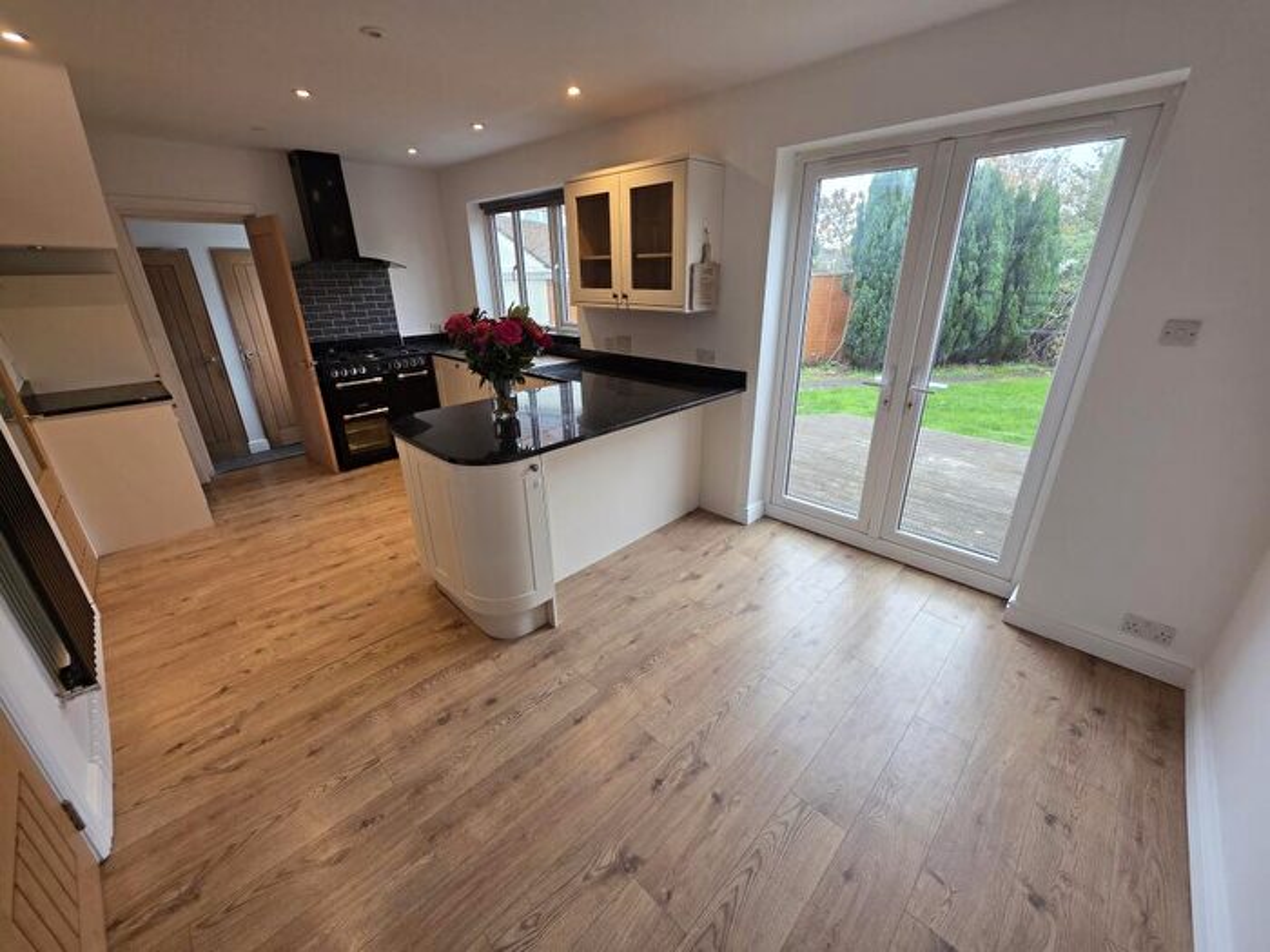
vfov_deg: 89.9
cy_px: 476
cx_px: 635
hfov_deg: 106.2
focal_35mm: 13
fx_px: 477
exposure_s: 1/100
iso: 125
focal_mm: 2.2
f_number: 1.9
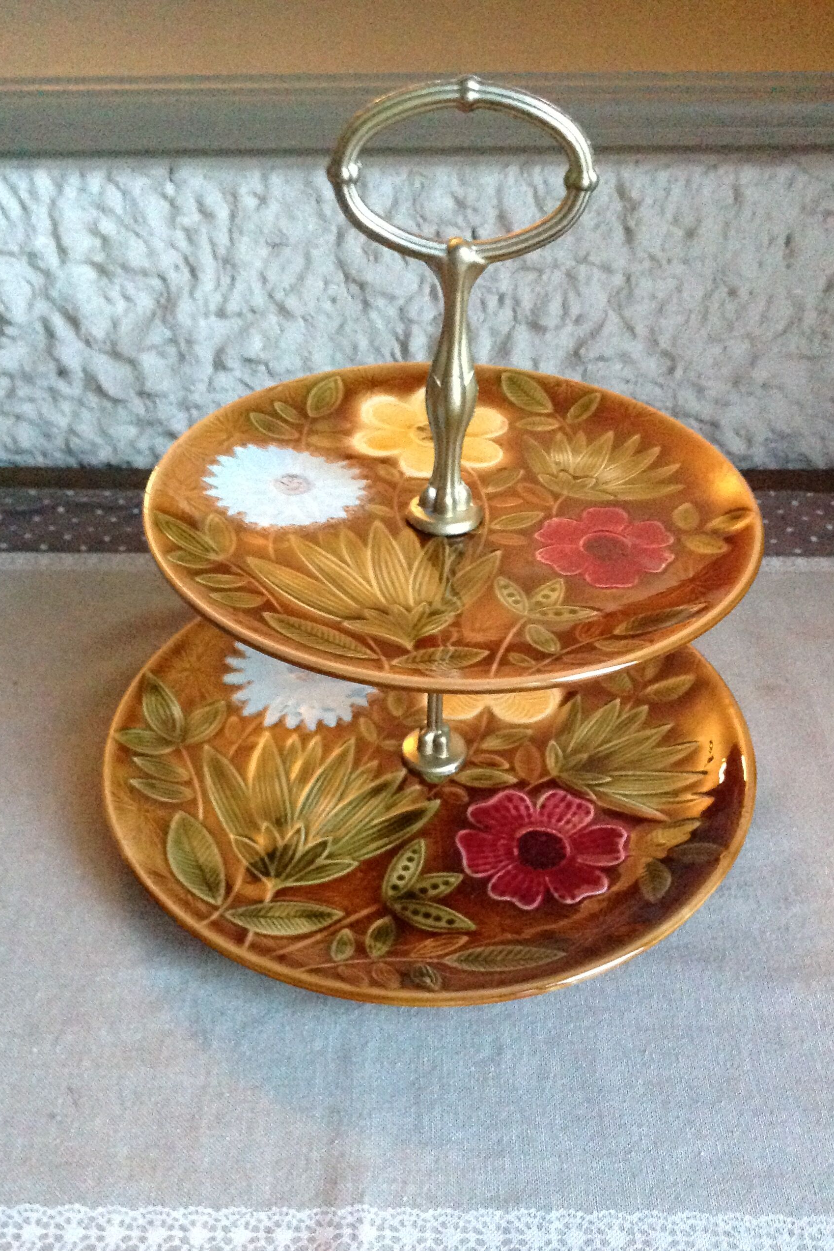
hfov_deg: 36.0
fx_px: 1285
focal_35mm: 37
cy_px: 636
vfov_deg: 51.9
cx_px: 417
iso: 800
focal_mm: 4.28
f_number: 2.4
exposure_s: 1/15
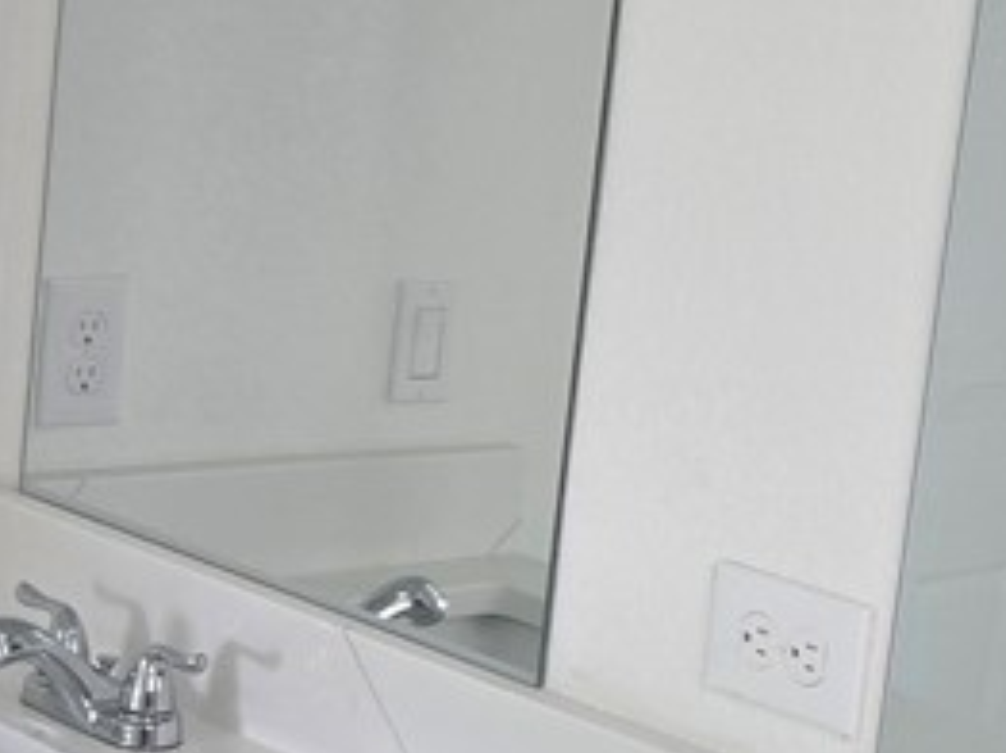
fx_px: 2613
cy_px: 365
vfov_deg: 16.4
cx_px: 818
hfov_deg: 21.5
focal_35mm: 90
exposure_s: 1/120
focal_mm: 5.4
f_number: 1.8
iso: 100
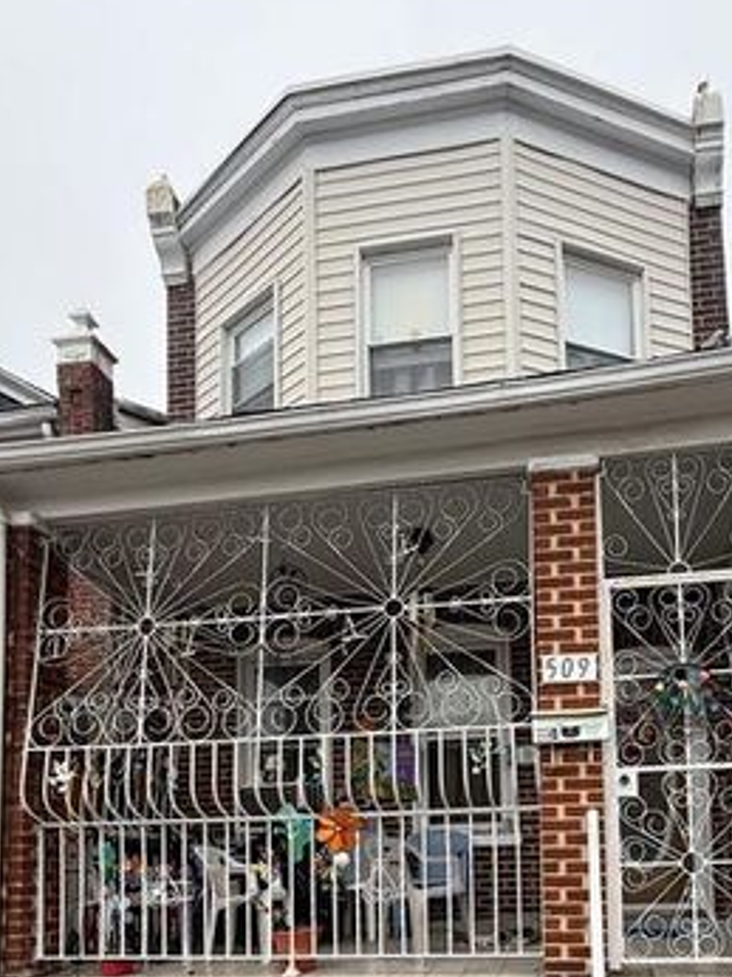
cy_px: 812
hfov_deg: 50.3
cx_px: 492
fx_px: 762
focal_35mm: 27
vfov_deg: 59.1
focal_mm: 2.22
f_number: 2.2
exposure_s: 1/204
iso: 50
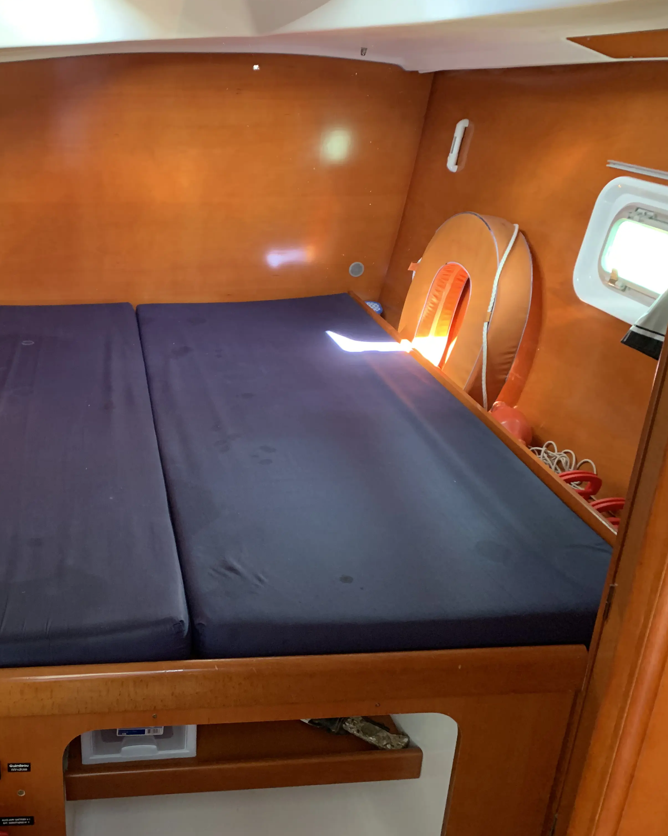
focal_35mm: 34
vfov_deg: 52.8
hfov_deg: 41.8
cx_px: 151
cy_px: 417
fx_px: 840
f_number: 1.8
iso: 400
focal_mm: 4.25
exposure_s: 1/43
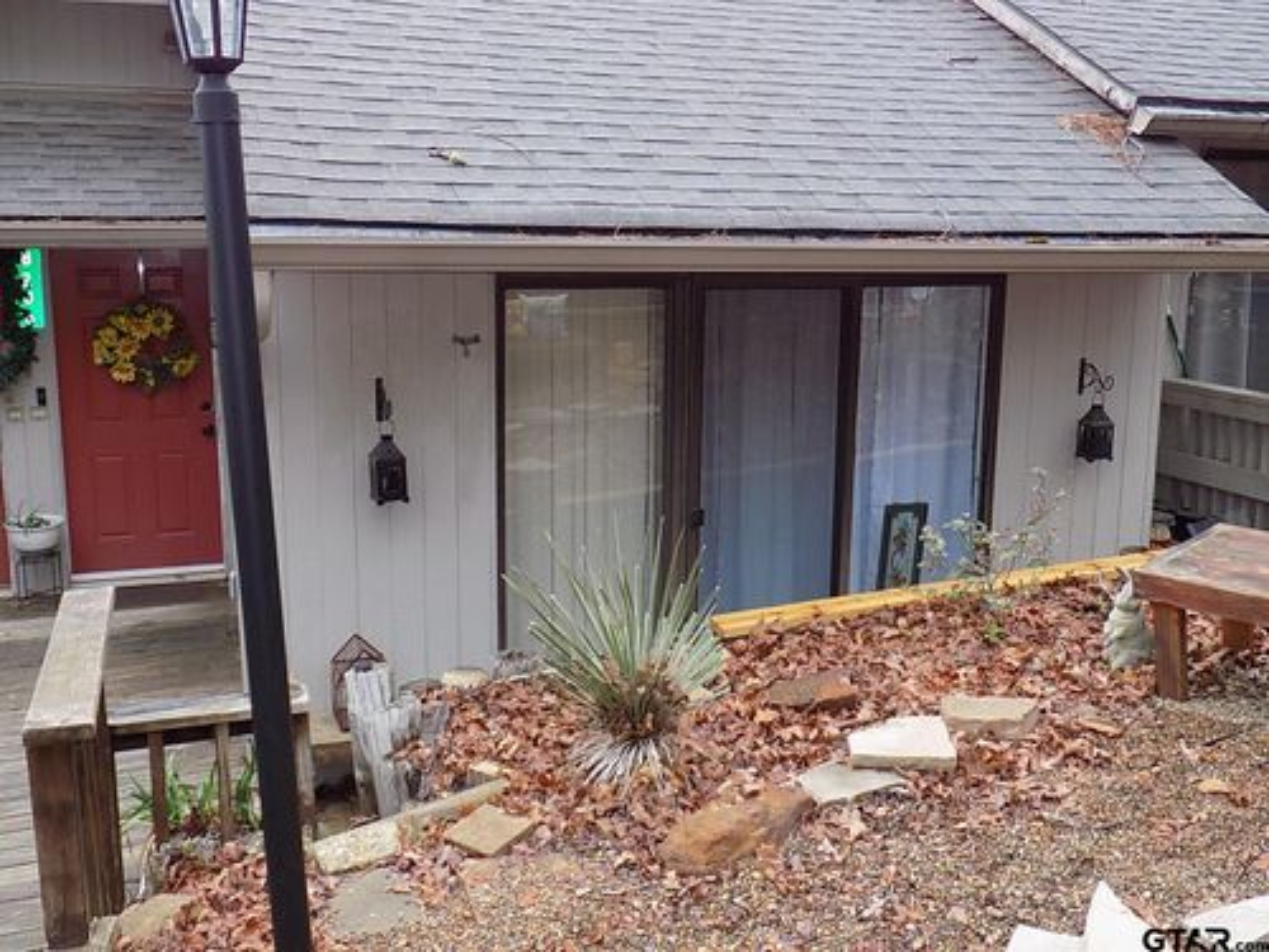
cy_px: 476
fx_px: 1246
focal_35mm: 34
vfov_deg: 41.8
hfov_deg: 54.0
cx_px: 634
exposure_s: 1/30
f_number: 3.4
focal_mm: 6.1
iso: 100
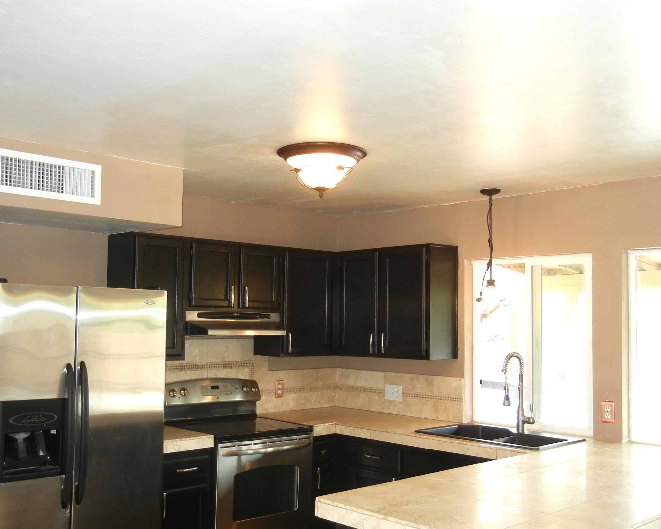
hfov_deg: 47.9
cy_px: 294
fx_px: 743
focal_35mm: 38
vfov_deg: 39.1
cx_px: 309
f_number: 3.5
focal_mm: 5.4
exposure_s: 1/58.1
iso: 230
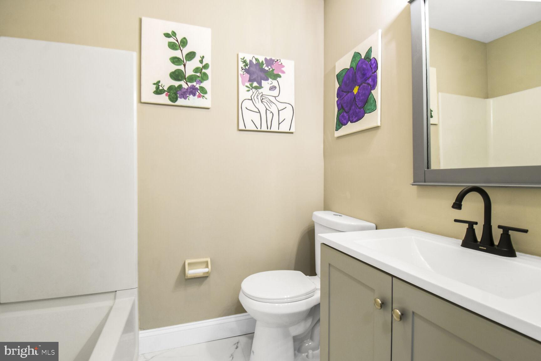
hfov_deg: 100.4
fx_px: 225
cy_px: 180
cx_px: 270
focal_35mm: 15
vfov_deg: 77.3
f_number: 9
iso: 200
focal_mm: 10
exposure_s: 1/4
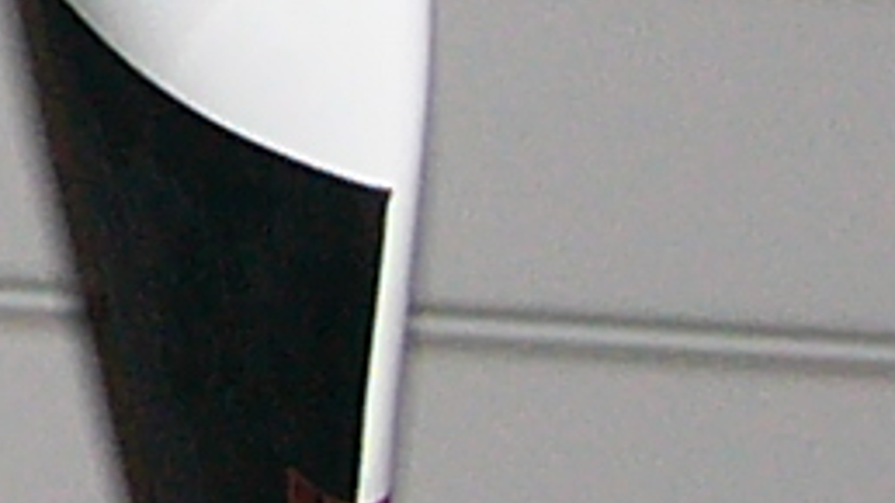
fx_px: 7213
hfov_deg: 6.6
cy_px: -364
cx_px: -1537
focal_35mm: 304
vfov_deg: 4.0
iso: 100
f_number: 2.8
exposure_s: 1/30
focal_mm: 5.9
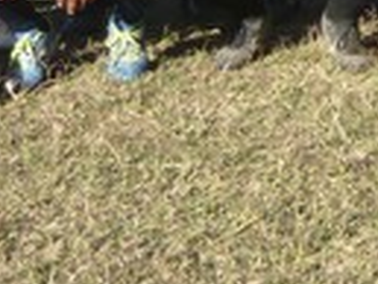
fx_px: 1793
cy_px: -258
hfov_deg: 11.5
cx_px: 592
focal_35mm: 164
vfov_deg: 8.6
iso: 100
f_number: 2.8
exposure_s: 1/800
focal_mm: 5.5
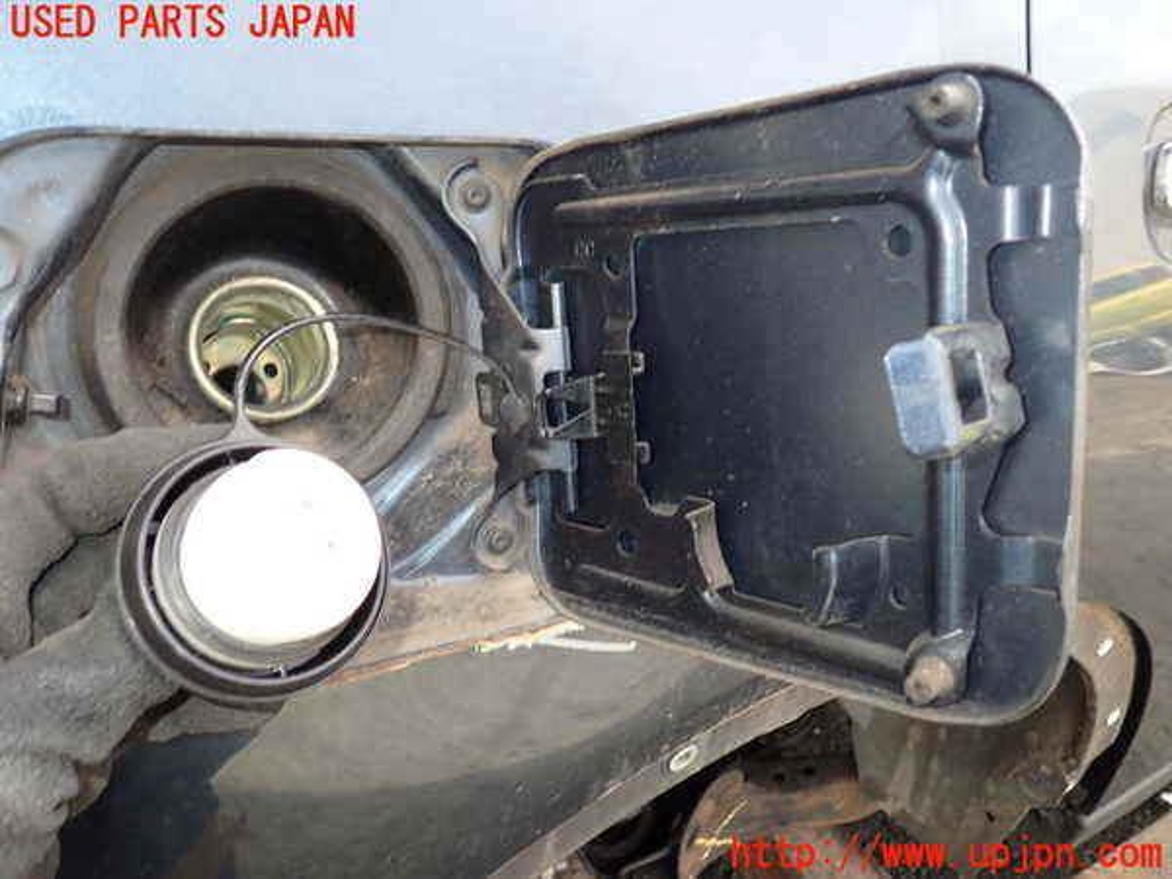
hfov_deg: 60.0
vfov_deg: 46.8
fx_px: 1016
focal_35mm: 30
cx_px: 586
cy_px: 440
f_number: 6.3
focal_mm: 5.4
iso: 160
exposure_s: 1/30
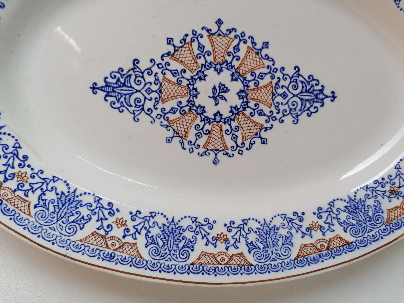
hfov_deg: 65.3
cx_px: 202
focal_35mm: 27
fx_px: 315
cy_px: 152
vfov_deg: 51.4
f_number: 1.8
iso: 50
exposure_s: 1/111
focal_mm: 4.75
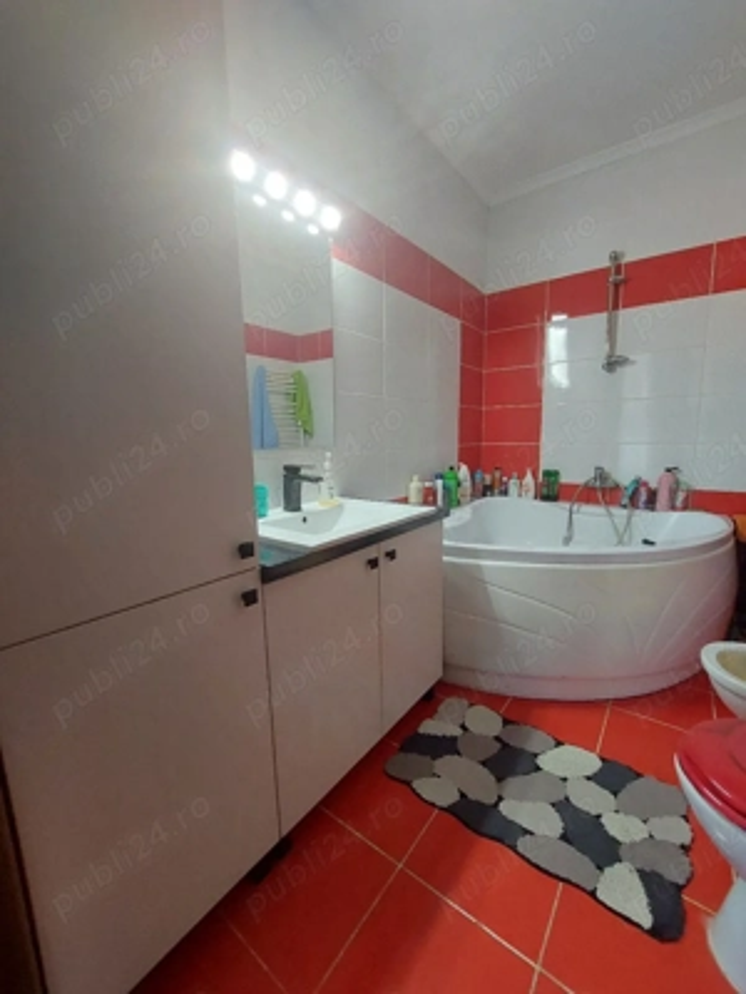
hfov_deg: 89.9
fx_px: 374
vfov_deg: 106.2
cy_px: 497
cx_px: 373
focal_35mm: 13
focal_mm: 1.74
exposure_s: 1/50
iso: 250
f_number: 2.2
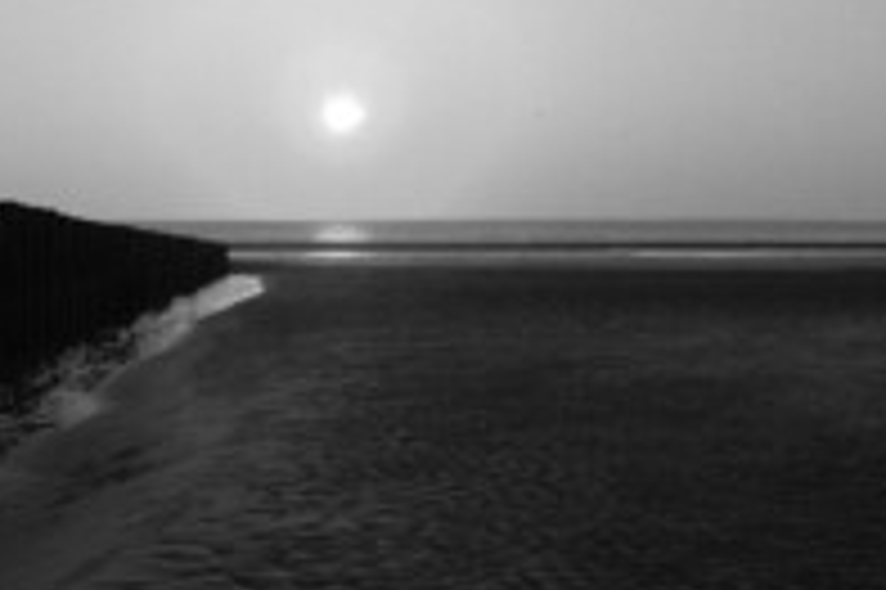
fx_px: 1549
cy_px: 302
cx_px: 9
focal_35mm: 63
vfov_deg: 21.5
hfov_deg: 29.8
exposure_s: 1/320
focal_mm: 18
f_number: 9
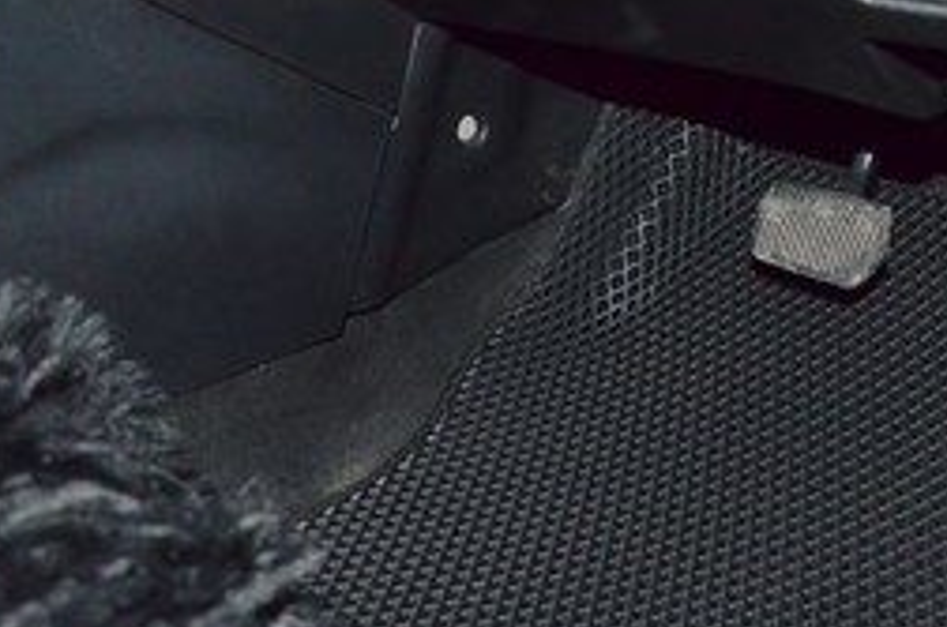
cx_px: 740
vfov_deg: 29.2
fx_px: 1181
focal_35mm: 45
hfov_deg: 42.0
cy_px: 484
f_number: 3.5
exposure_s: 1/60
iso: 3200
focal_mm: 18
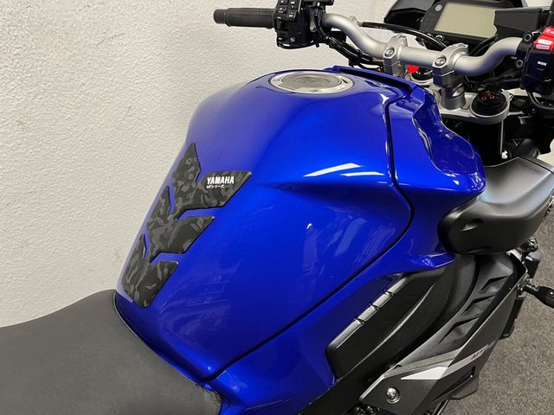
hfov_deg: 67.3
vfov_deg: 53.1
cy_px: 208
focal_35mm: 26
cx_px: 277
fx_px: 416
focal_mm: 5.1
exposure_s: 1/50
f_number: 1.6
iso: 160
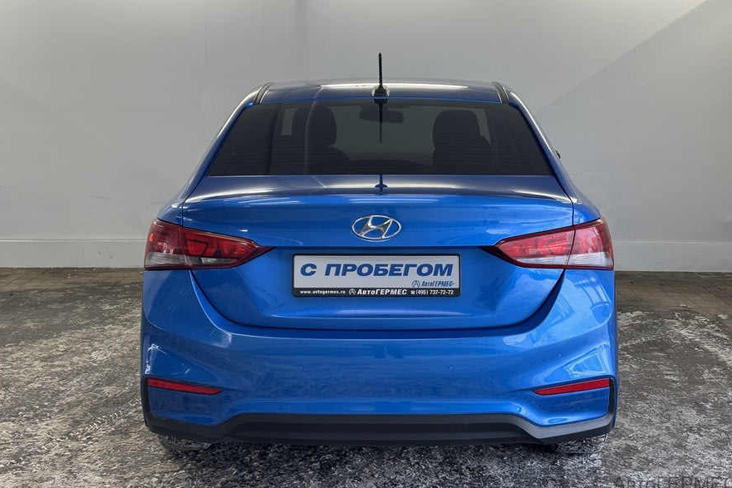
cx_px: 371
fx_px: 1037
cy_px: 220
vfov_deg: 26.5
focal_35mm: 51
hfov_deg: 38.9
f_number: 1.78
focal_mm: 6.76
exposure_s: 1/135
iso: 50
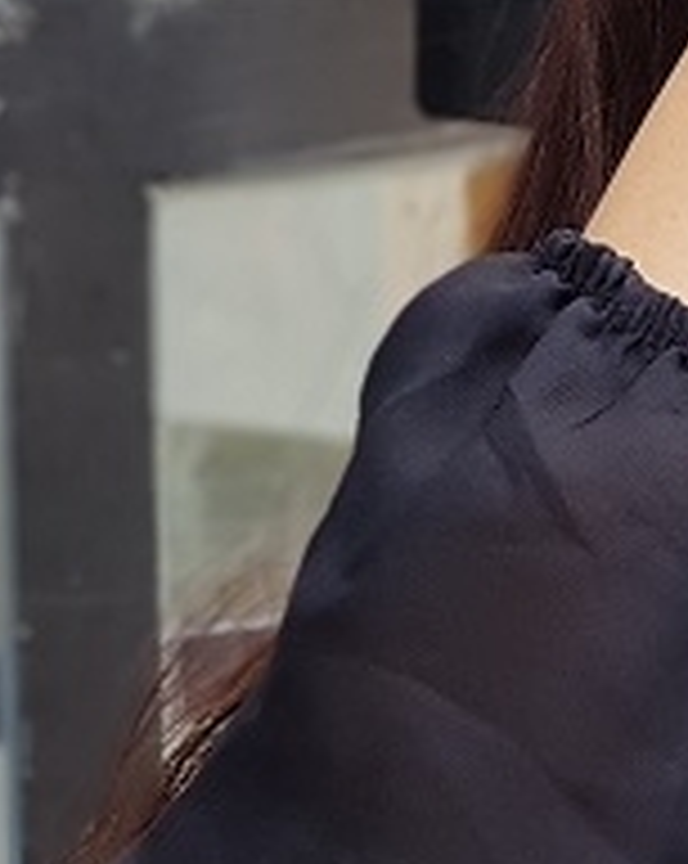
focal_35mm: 254
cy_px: 94
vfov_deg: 7.6
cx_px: 1664
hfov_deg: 5.8
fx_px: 6480
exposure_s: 1/100
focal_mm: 6
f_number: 2.4
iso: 40
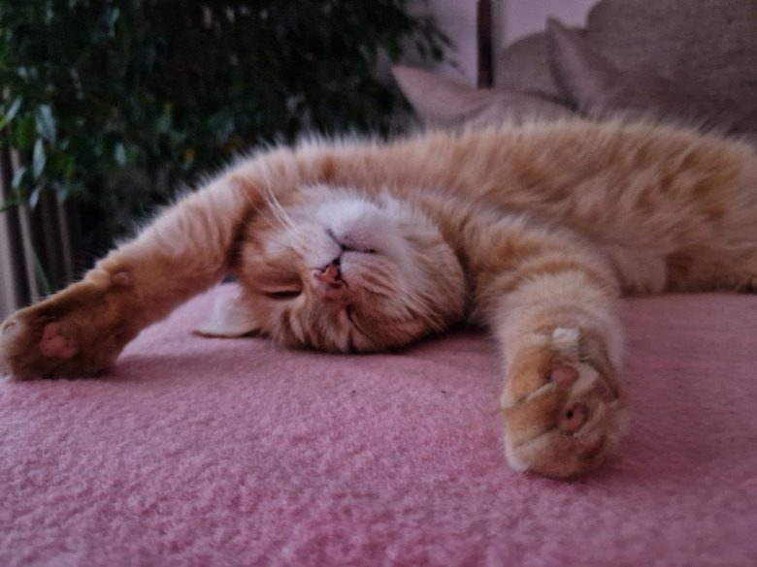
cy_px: 284
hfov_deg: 73.9
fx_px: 503
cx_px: 378
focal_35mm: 23
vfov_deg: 58.9
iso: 1250
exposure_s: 1/17
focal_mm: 5.4
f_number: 1.8
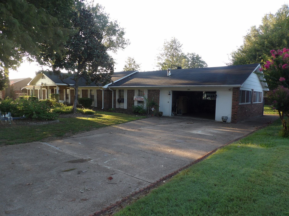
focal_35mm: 24
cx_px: 144
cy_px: 108
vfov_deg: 56.8
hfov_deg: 71.6
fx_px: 200
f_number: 3.2
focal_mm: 4.3
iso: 100
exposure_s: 1/112
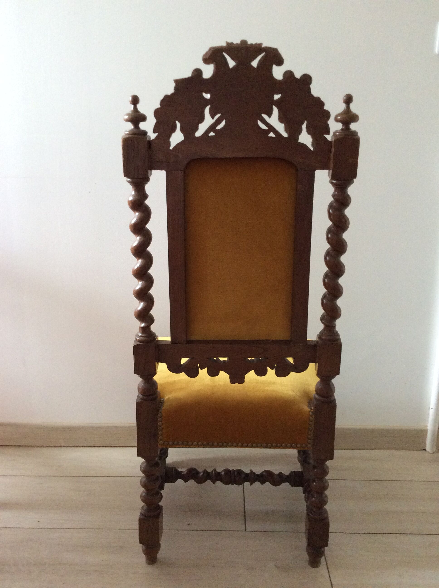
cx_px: 220
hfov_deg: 44.1
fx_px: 543
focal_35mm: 32
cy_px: 294
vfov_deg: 56.9
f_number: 2.4
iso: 200
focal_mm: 3.3
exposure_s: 1/25
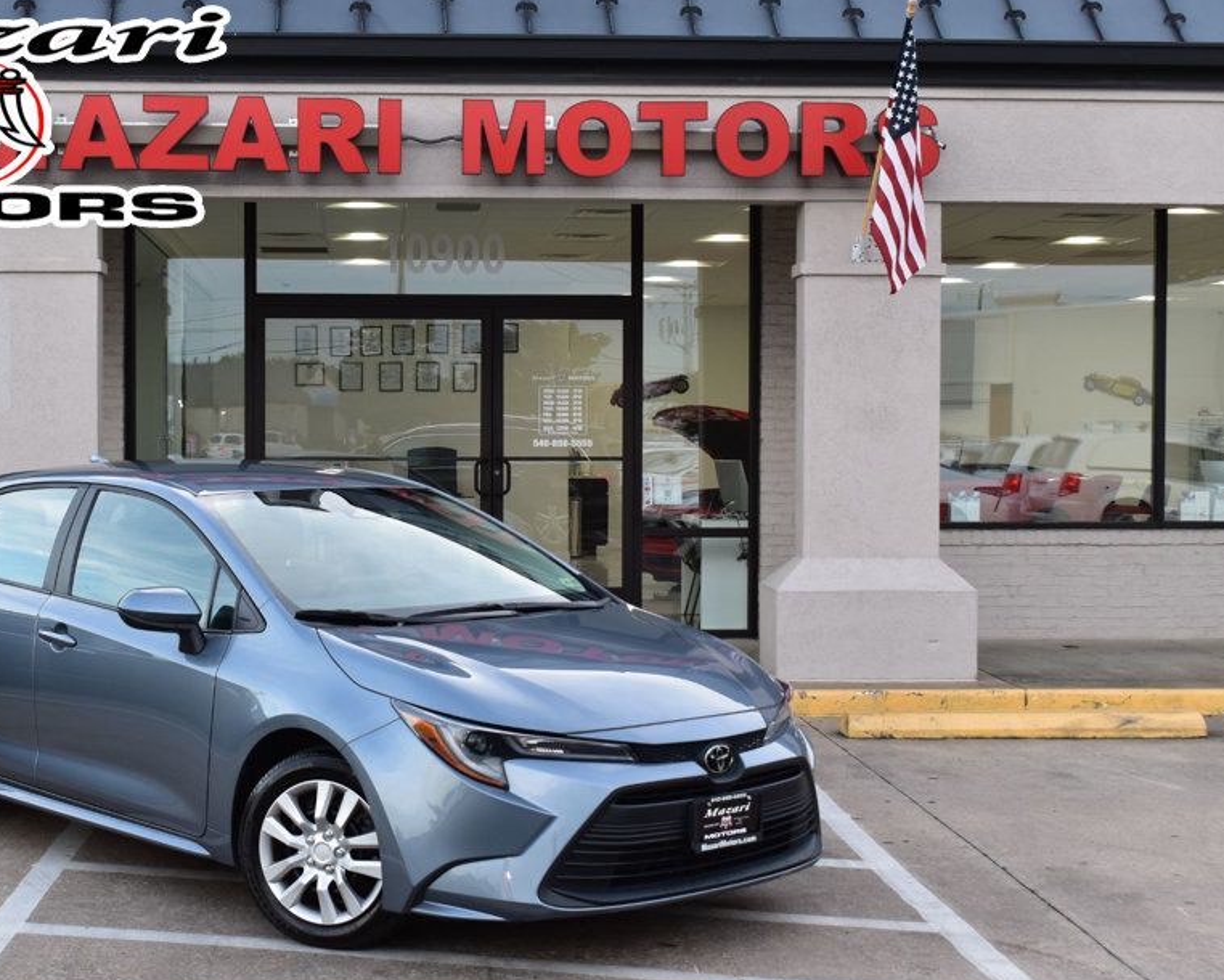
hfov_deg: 32.0
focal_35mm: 59
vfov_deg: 26.0
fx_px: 2124
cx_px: 477
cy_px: 519
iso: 400
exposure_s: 1/60
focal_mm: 31
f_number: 8
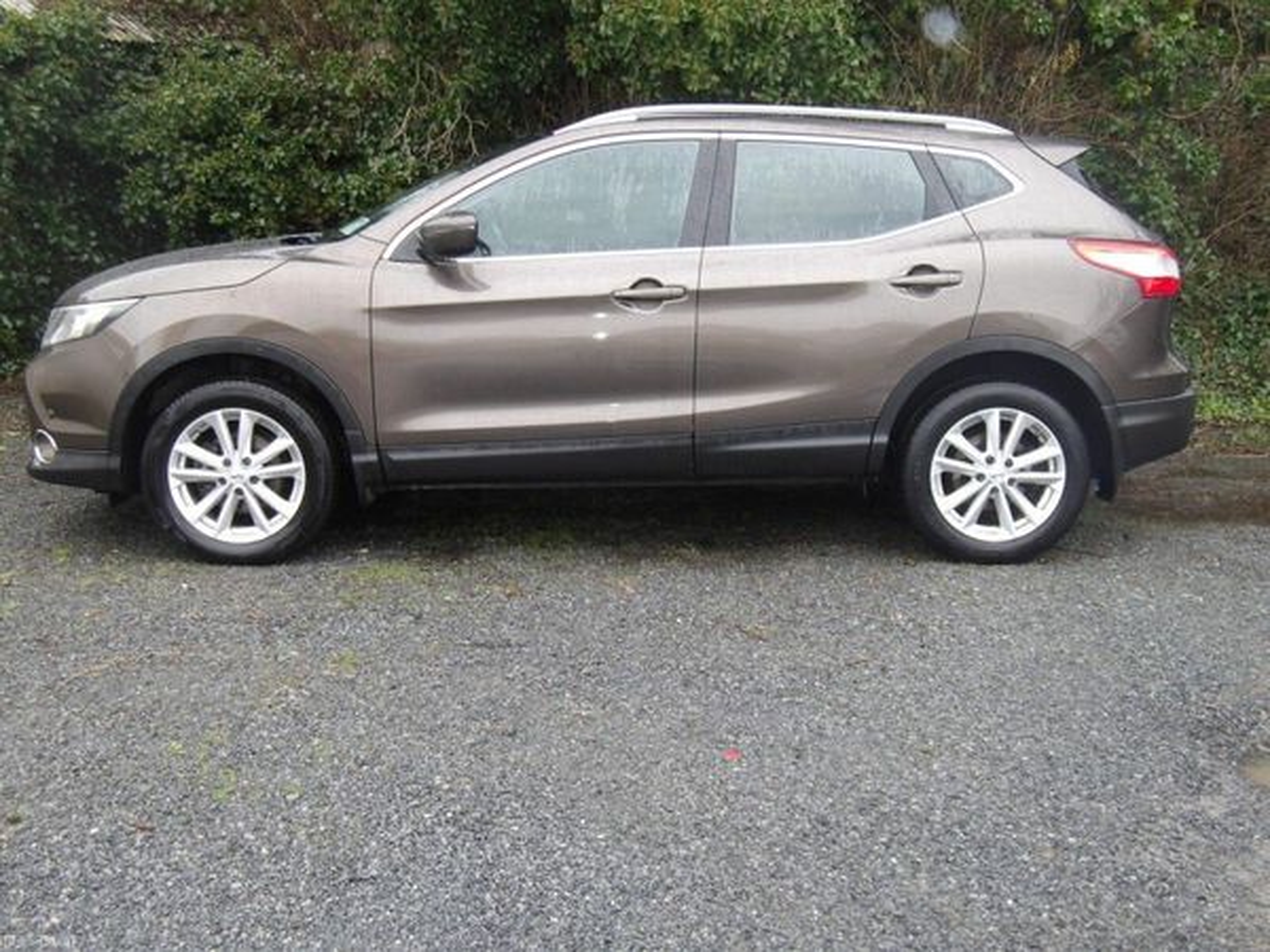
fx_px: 1541
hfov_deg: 44.8
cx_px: 635
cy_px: 476
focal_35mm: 42
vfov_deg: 34.3
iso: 100
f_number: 3.7
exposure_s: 1/52
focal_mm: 7.6
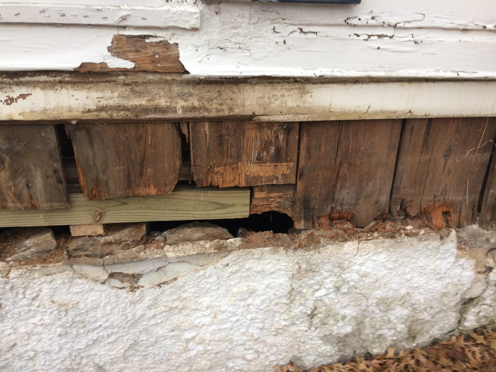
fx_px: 416
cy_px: 186
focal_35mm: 29
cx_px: 248
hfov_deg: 61.7
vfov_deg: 48.2
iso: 40
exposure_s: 1/60
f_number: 2.2
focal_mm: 4.15
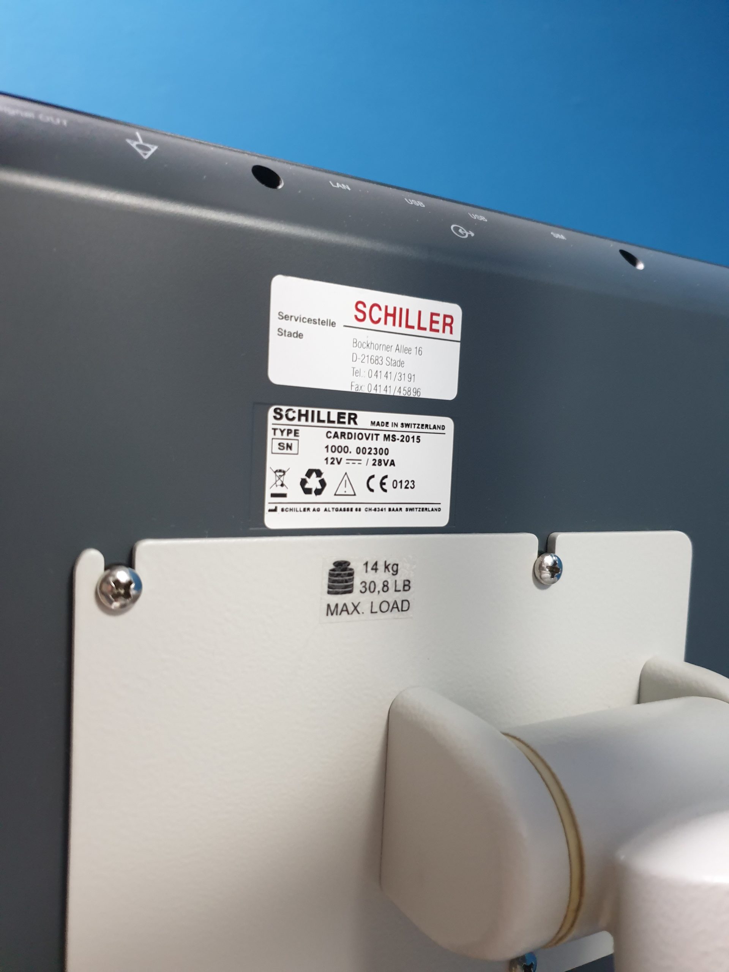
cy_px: 486
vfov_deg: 67.3
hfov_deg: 53.1
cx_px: 364
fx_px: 730
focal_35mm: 26
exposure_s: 1/50
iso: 320
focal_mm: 4.3
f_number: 1.5
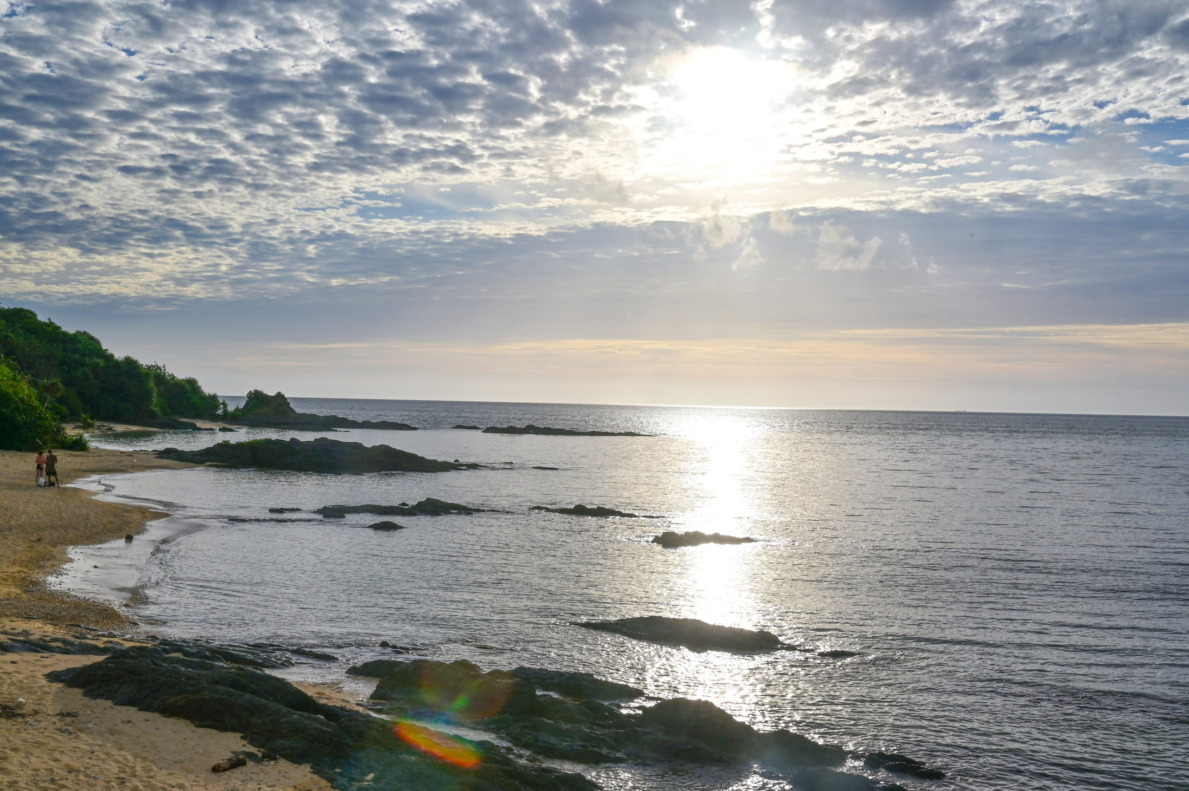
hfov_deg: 48.5
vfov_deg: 33.4
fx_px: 1320
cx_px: 594
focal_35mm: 40
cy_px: 396
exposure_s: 1/160
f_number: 18
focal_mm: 40
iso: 100
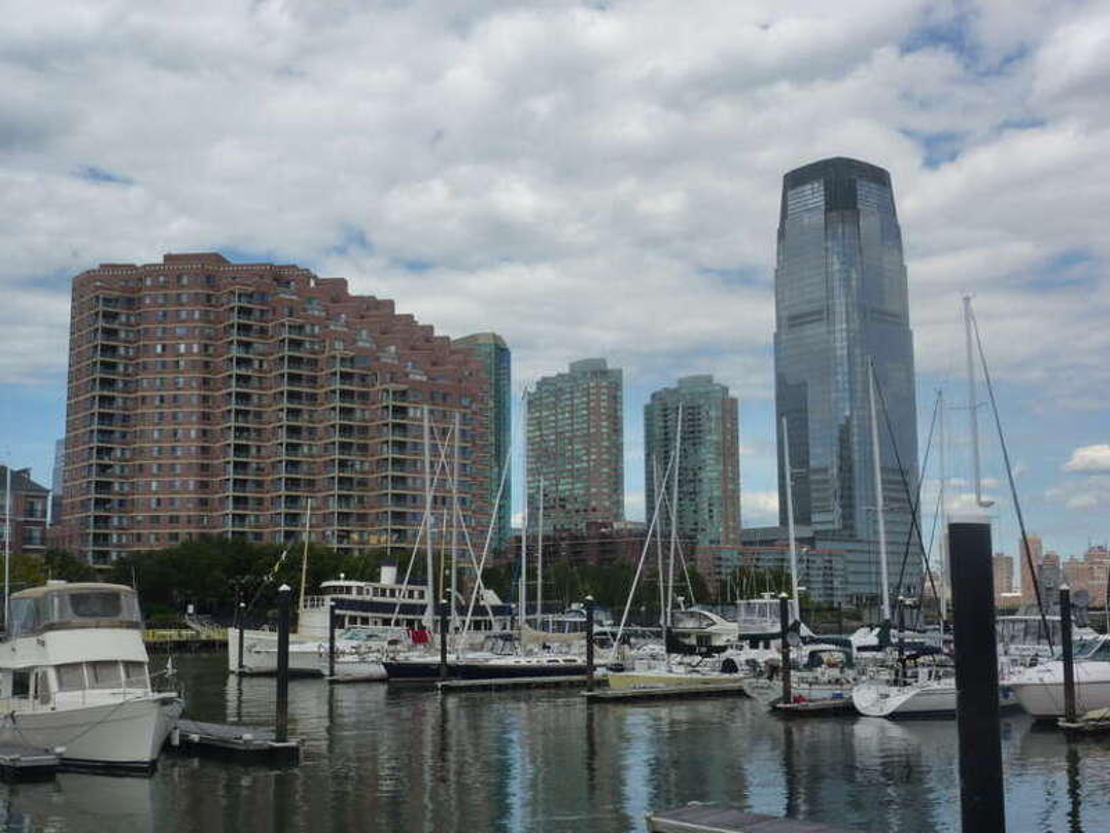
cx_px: 555
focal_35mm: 42
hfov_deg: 44.8
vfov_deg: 34.3
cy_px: 416
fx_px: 1347
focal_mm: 6.9
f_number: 5.6
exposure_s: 1/500
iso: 125
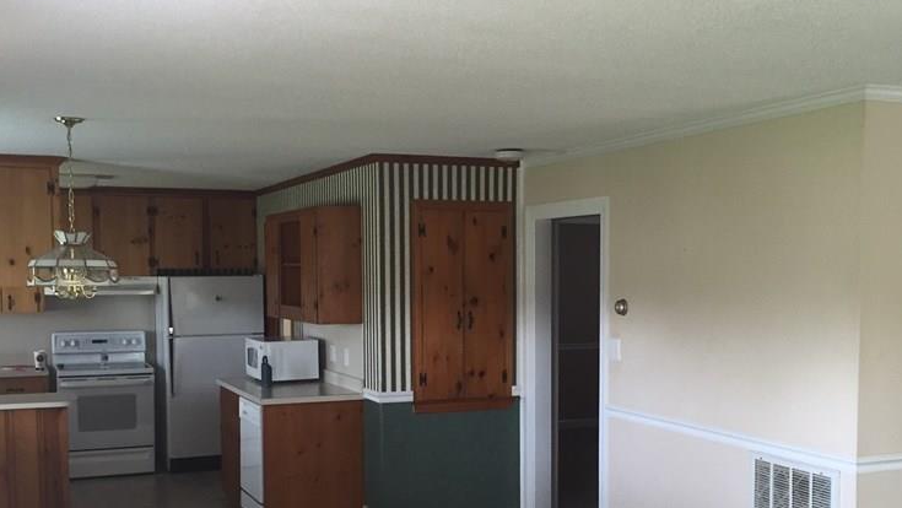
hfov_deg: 46.4
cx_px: 448
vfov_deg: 26.9
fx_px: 1053
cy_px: 353
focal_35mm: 44
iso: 100
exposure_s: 1/30
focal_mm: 4.15
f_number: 2.2
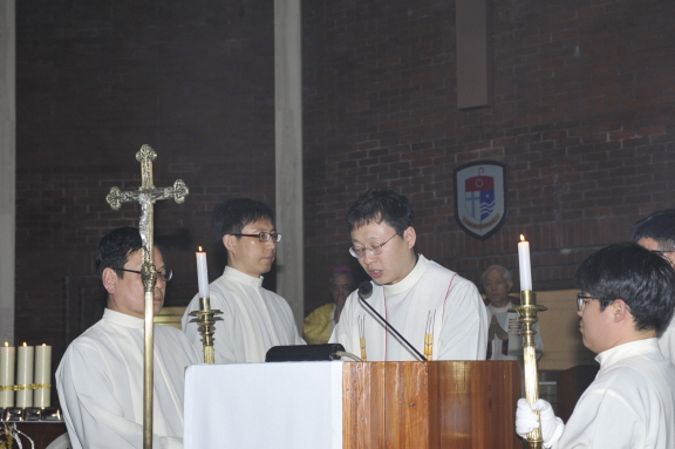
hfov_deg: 33.3
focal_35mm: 60
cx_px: 411
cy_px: 275
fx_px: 1124
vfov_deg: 22.5
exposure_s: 1/60
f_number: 5.6
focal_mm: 48
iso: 200
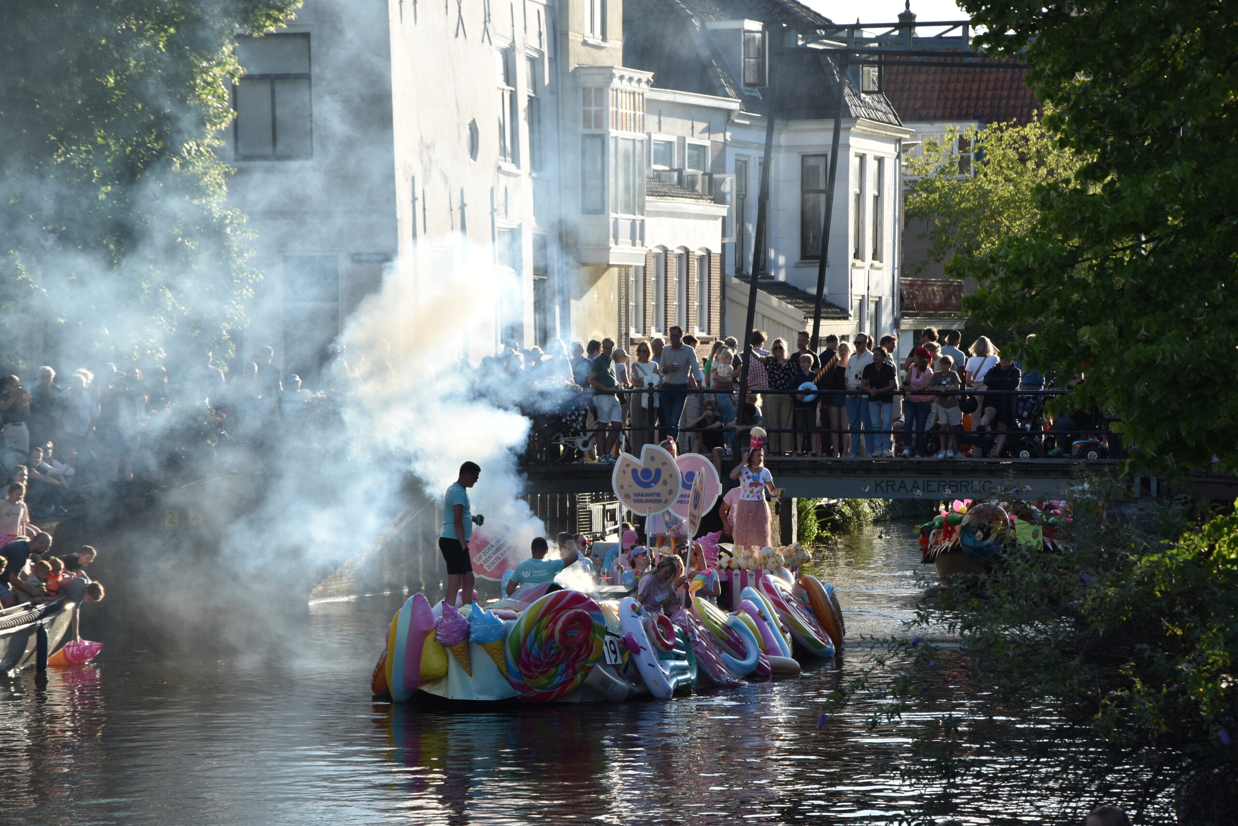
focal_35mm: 158
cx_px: 619
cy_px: 413
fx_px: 5416
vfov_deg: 8.7
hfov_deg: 13.0
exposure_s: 1/320
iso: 200
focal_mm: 105
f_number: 9
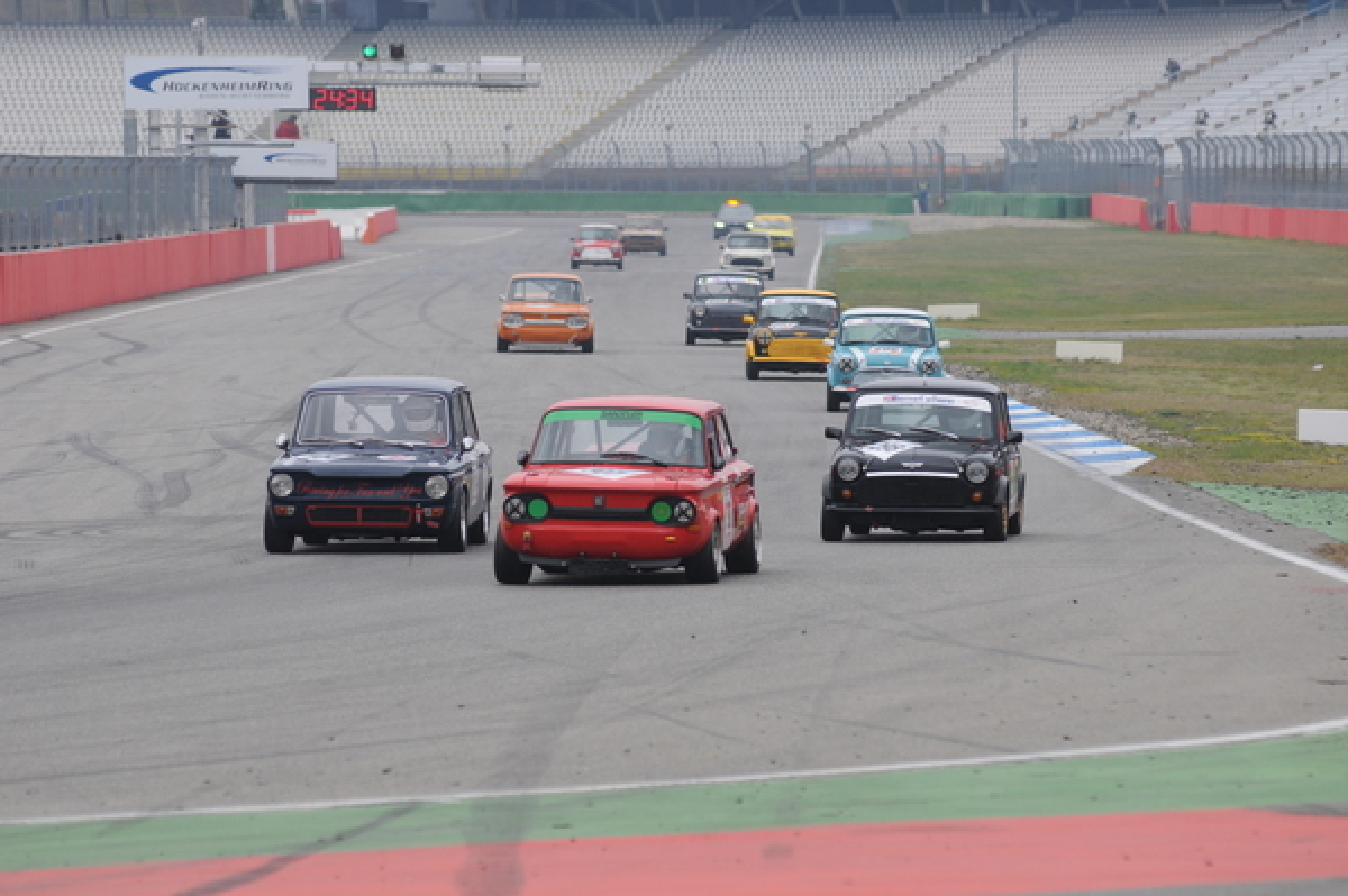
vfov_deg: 4.6
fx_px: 11224
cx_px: 674
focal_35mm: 300
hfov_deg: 6.9
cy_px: 448
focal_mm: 200
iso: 200
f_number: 4
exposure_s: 1/640
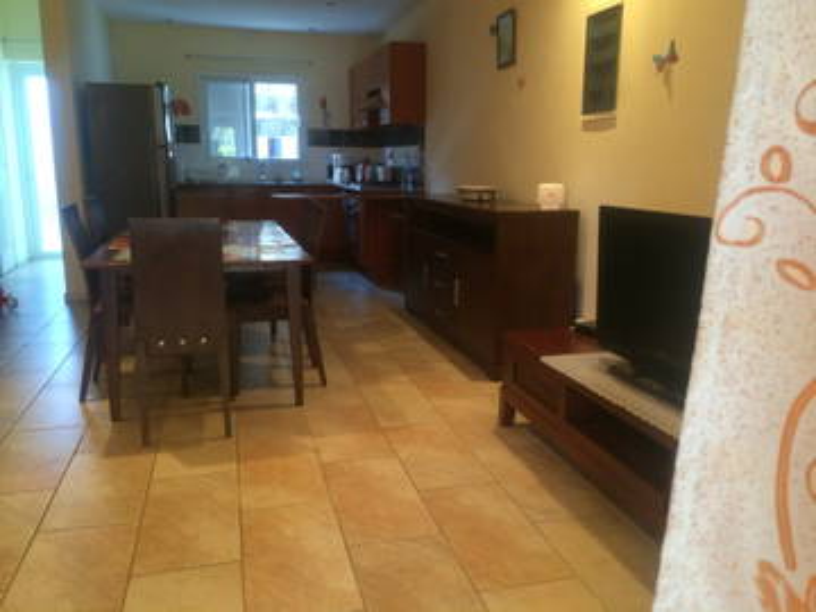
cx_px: 408
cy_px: 306
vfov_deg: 46.8
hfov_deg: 60.0
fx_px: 707
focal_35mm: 30
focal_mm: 4.12
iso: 320
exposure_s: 1/30
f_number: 2.2
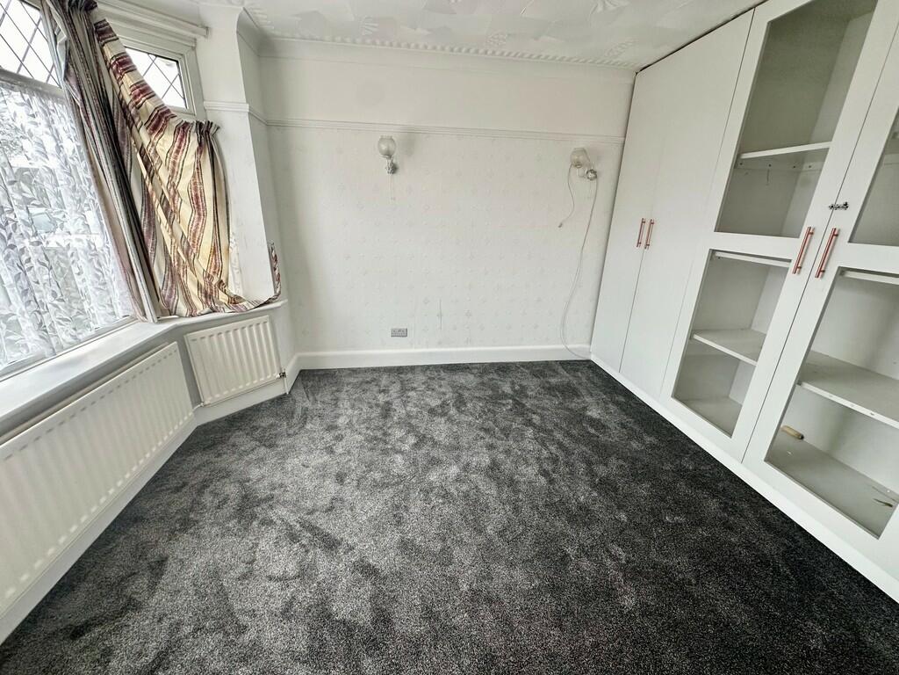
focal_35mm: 14
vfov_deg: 85.7
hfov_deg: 102.1
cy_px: 338
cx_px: 450
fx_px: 364
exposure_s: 1/99
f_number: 2.2
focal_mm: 2.22
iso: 100
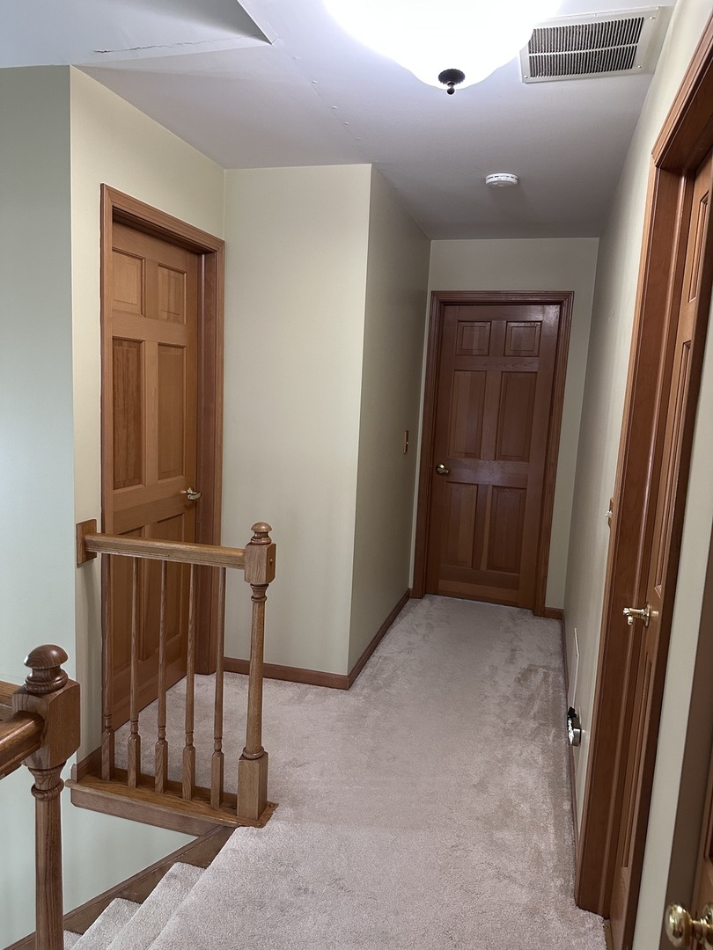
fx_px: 659
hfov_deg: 56.8
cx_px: 356
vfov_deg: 71.6
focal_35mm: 24
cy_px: 475
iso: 500
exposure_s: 1/60
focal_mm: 6.86
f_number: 1.78
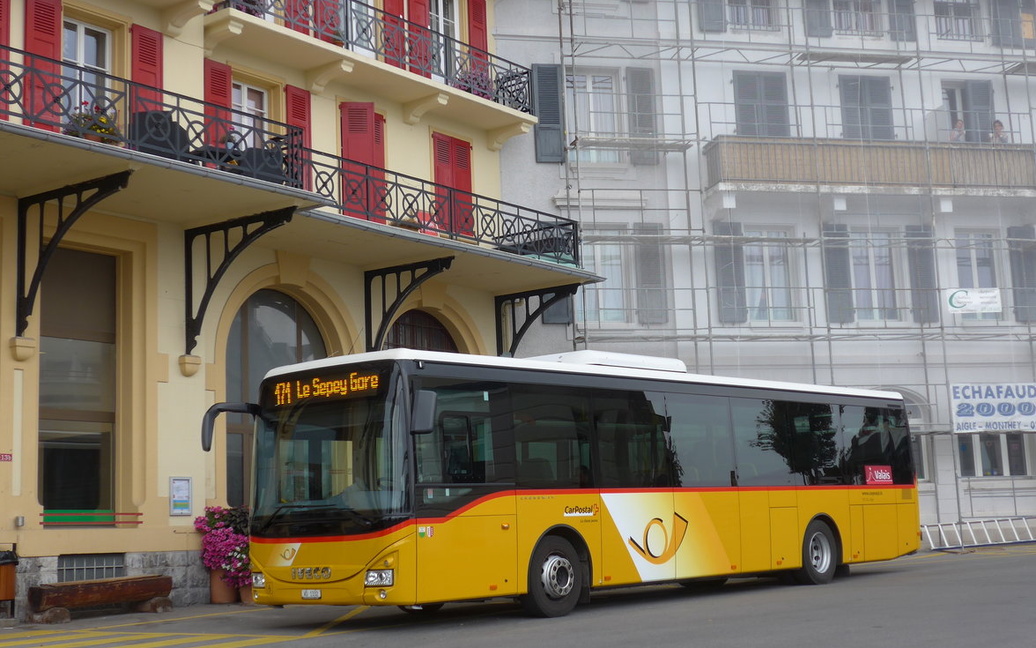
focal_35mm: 53
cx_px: 522
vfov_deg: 24.4
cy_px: 302
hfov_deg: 38.2
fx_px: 1496
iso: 80
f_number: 3.2
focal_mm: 10.1
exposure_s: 1/200
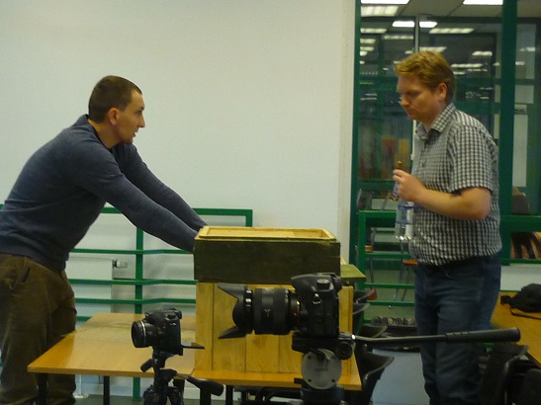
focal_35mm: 69
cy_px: 192
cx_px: 156
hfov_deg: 27.9
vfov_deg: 21.3
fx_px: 1078
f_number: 2.8
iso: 250
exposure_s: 1/30
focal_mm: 5.5
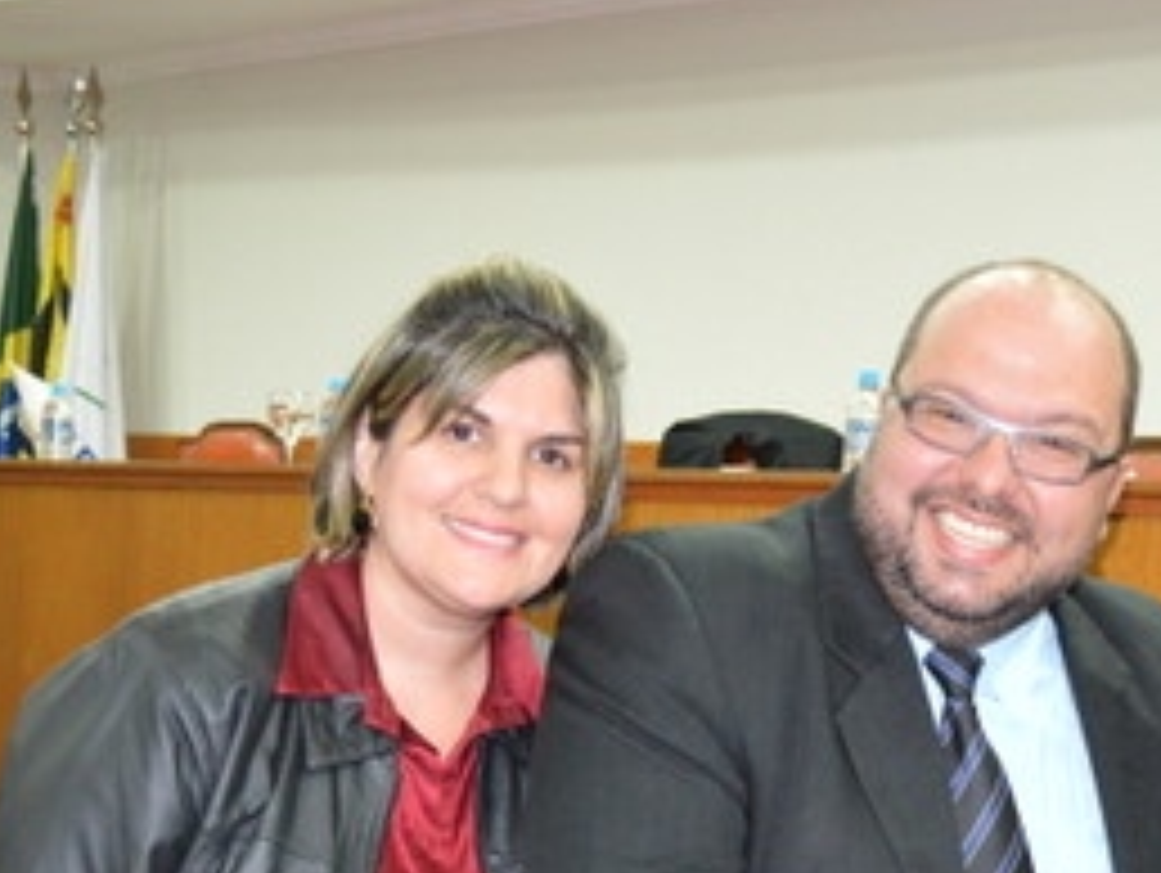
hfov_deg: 27.4
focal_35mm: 70
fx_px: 2350
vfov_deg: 20.6
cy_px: 808
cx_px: 878
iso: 1400
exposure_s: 1/60
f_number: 3.8
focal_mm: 22
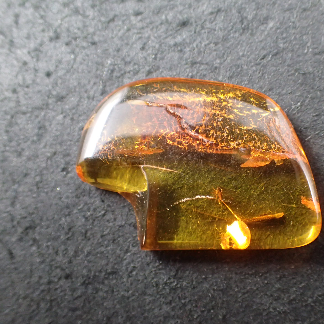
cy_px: 162
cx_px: 208
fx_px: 445
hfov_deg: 39.7
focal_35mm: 42
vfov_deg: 40.0
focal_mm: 6.42
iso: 640
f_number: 2.6
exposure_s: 1/125
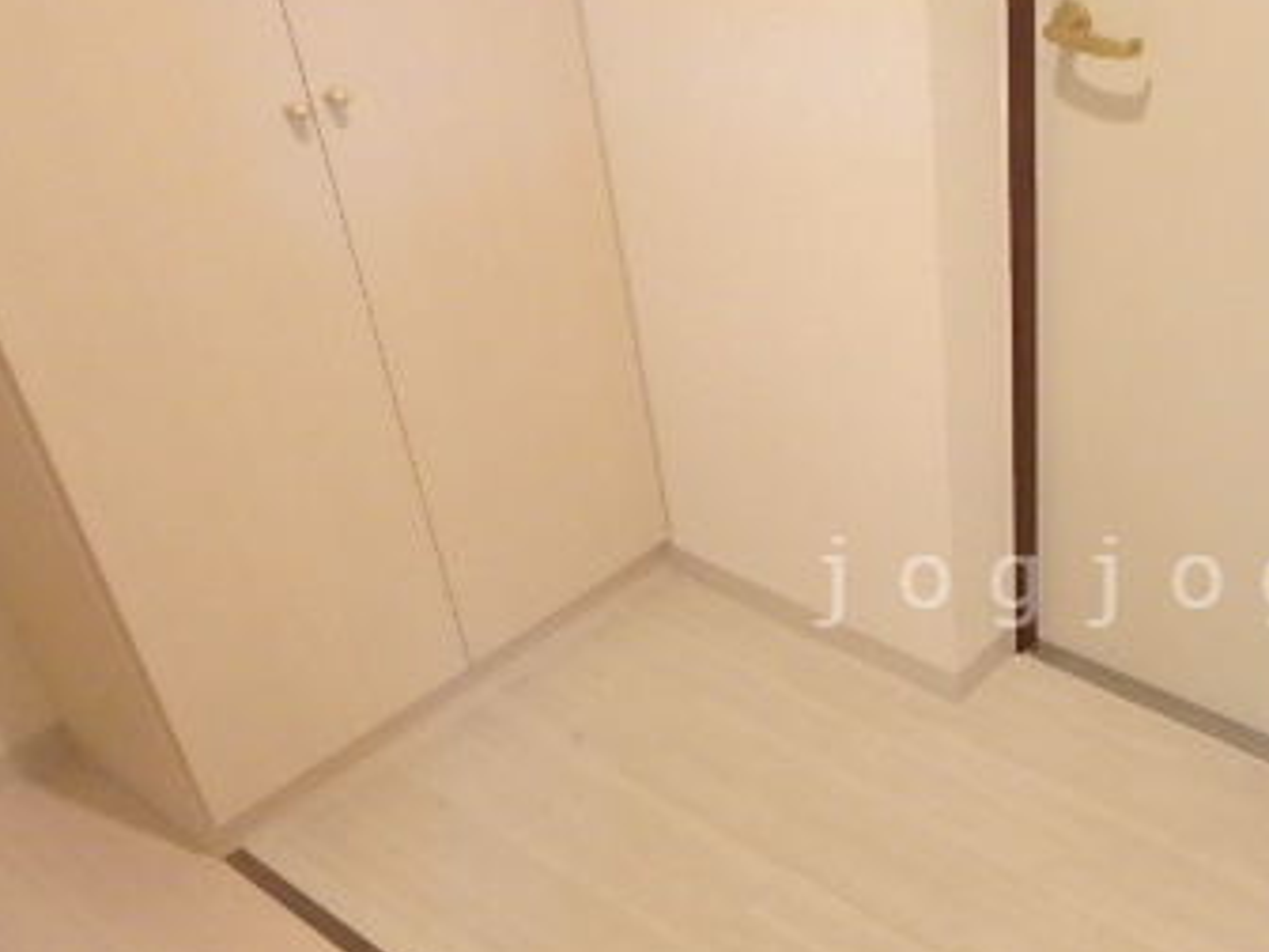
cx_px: 1073
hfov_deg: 43.8
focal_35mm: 40
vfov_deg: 35.8
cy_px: 582
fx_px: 1466
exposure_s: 1/20
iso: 800
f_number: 3.5
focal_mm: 3.7
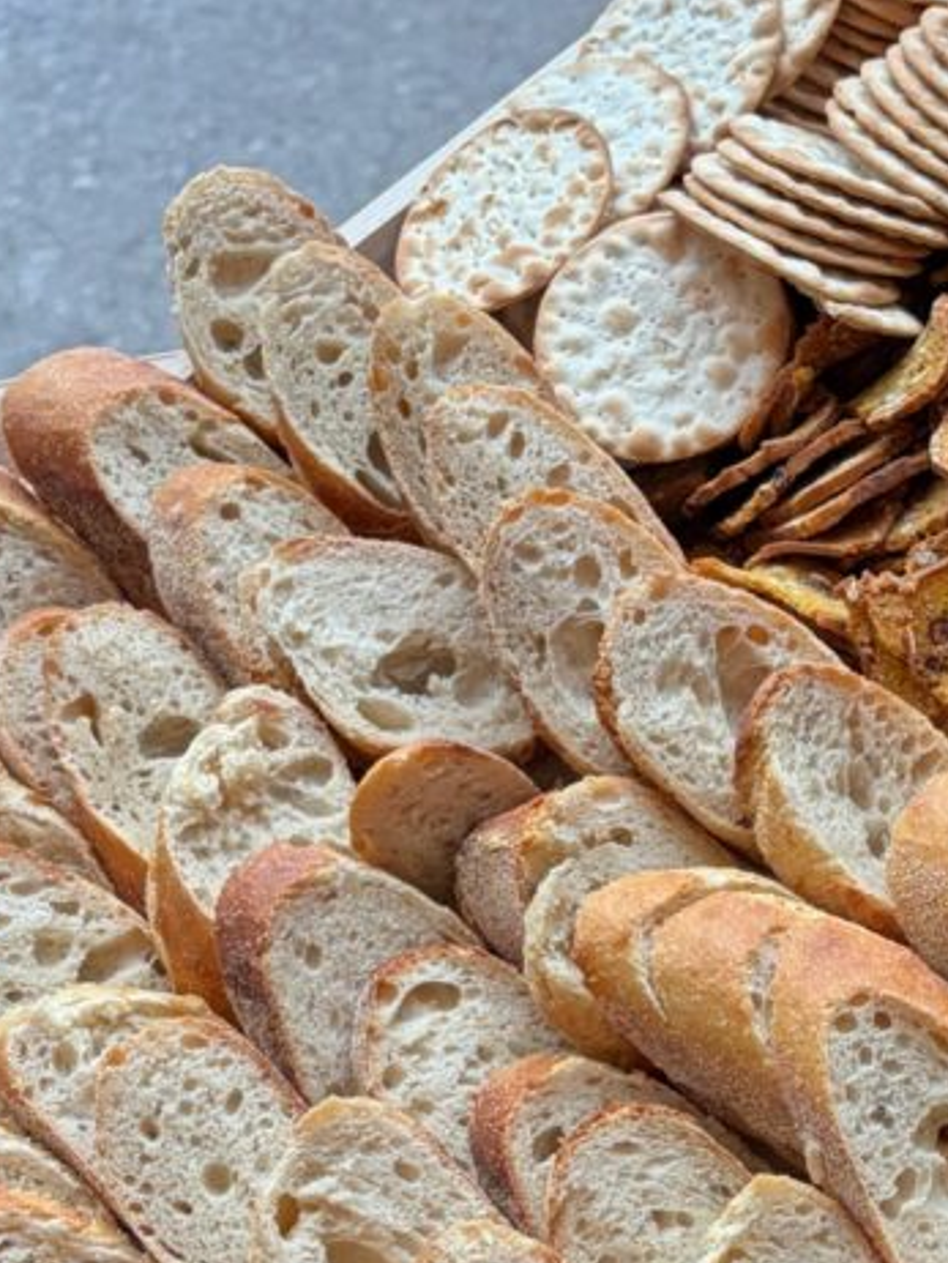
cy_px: 1098
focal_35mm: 75
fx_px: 2736
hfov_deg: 19.4
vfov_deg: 25.3
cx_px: 806
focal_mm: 5.96
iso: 32
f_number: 1.6
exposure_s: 1/127
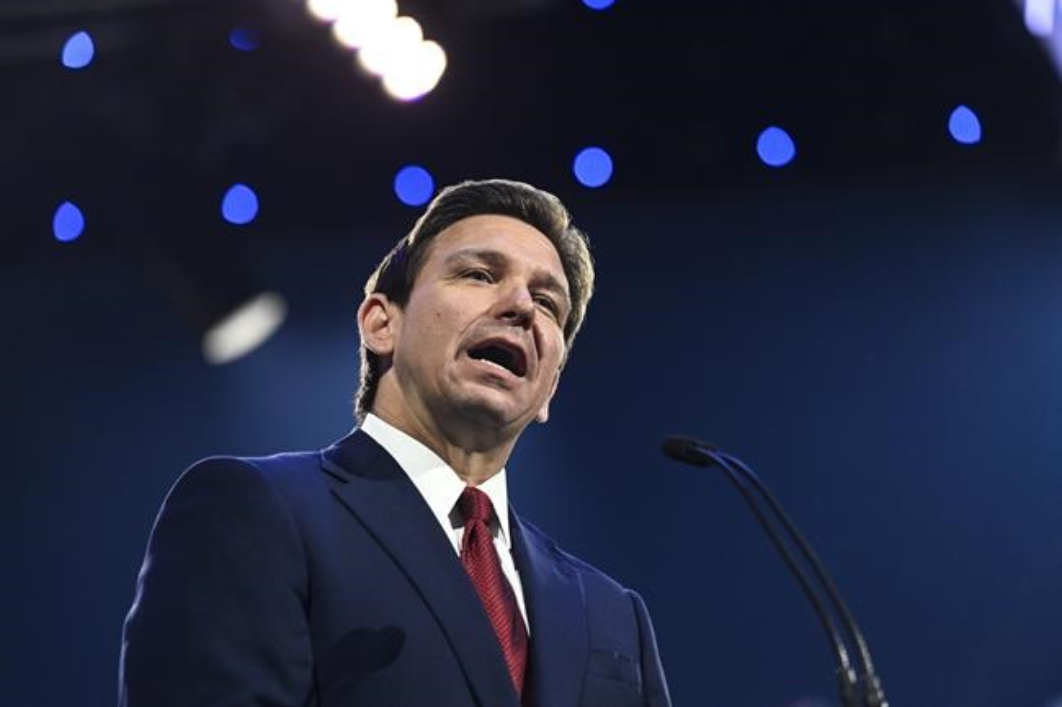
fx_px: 5456
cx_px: 531
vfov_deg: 7.4
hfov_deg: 11.1
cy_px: 354
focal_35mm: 185
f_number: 3.5
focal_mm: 185
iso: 4000
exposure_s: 1/200
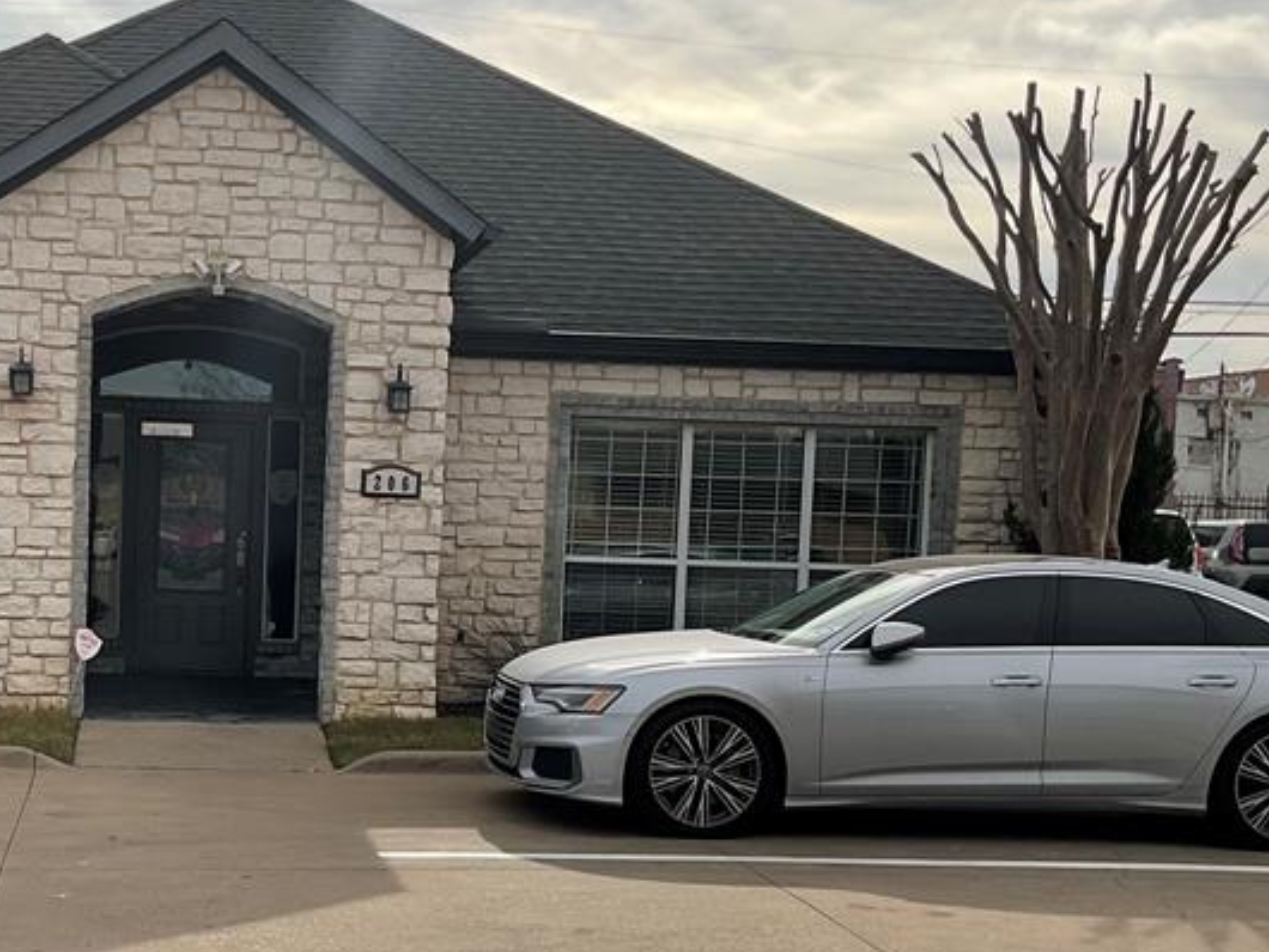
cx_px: 314
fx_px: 2054
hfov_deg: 33.6
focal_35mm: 56
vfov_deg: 25.9
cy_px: 660
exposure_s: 1/3322
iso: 16
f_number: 1.8
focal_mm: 3
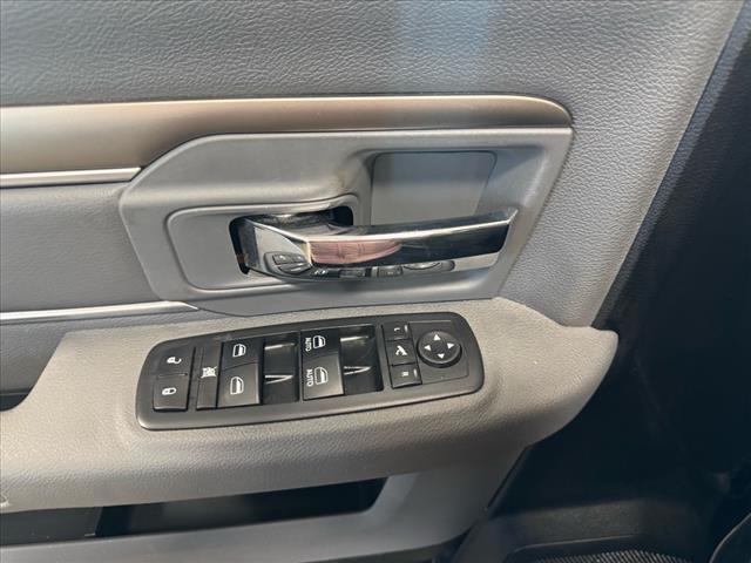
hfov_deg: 71.6
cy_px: 282
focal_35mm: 24
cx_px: 376
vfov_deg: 56.8
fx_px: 521
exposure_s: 1/60
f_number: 1.78
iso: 640
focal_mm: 6.76
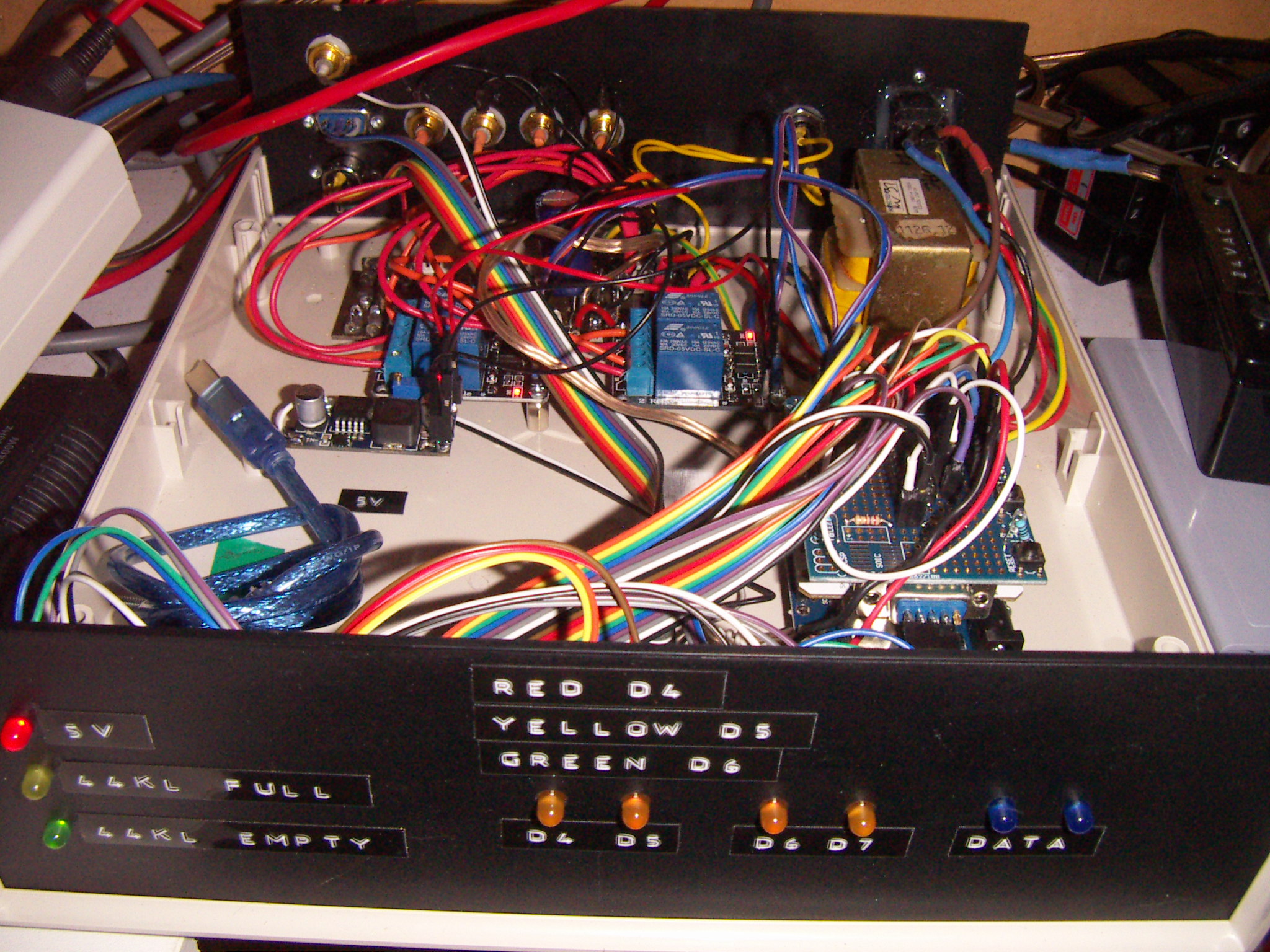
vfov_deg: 39.7
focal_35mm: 36
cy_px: 476
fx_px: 1321
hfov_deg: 51.4
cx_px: 635
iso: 200
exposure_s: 1/50
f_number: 6.7
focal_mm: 4.7
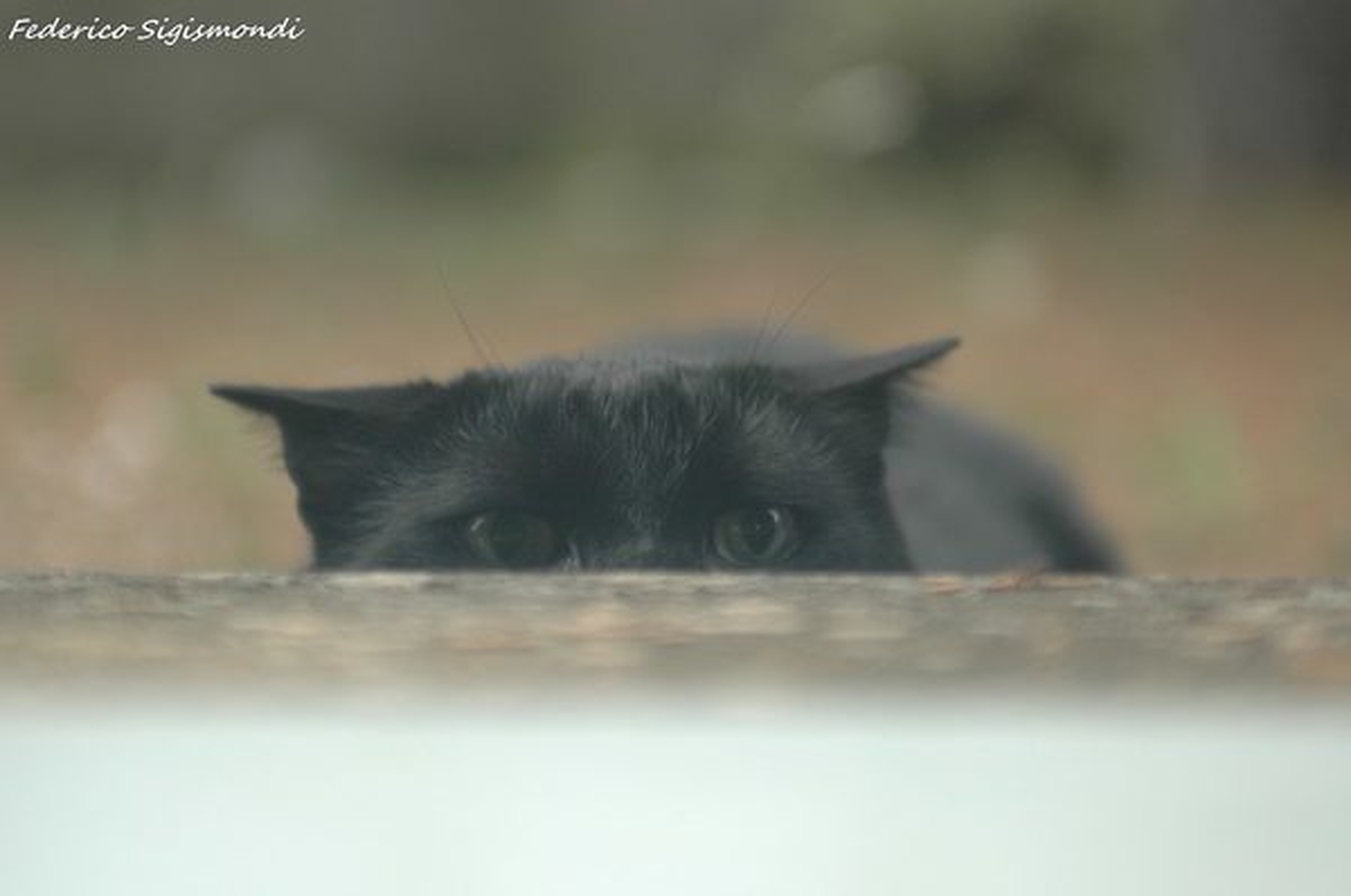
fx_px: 3934
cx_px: 676
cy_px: 448
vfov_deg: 13.0
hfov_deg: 19.5
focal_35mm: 105
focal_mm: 70
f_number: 2.8
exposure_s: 1/1250
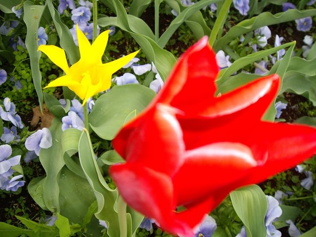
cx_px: 158
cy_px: 118
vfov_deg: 37.7
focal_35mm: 38
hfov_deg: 49.0
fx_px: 347
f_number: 2.7
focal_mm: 6.2
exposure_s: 1/125
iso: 100
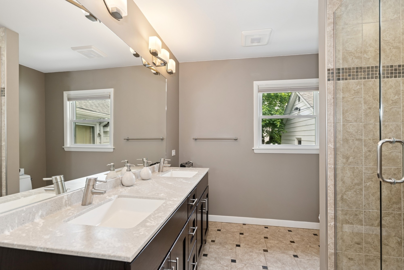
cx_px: 202
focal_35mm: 17
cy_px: 135
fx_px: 191
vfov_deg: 70.5
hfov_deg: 93.3
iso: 200
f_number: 7.1
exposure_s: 1/15
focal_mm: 17
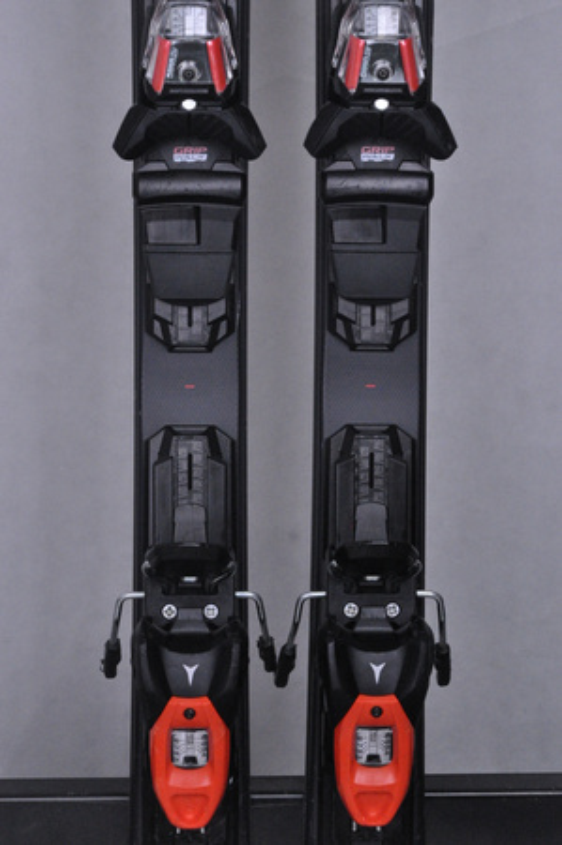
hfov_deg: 13.0
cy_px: 422
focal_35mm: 105
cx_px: 281
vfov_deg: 19.5
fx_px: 2464
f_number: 9.5
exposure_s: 1/125
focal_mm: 70
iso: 3200
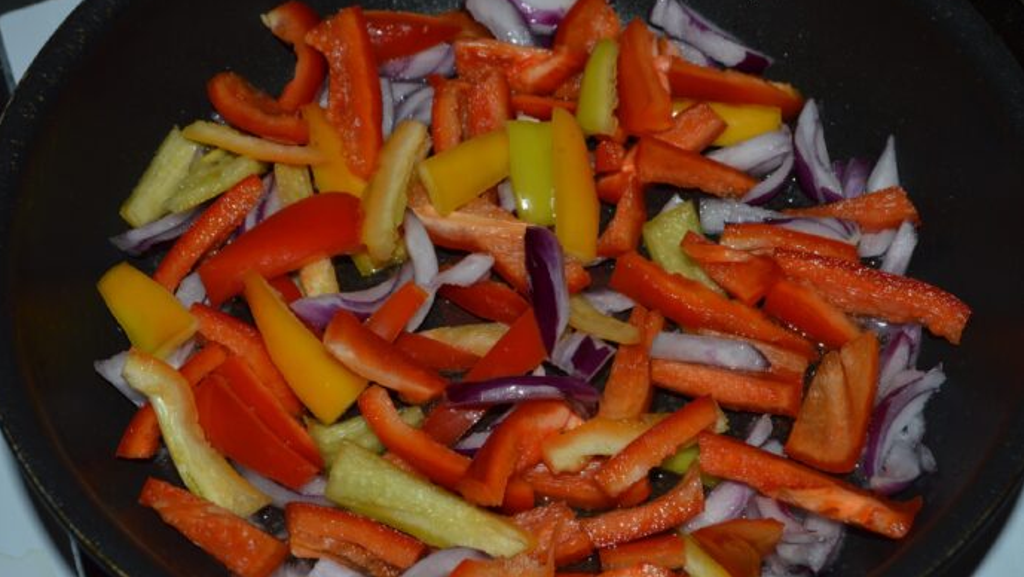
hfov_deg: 40.6
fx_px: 1385
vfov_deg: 23.5
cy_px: 282
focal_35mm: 51
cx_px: 507
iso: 100
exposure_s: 1/60
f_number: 8
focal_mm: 32
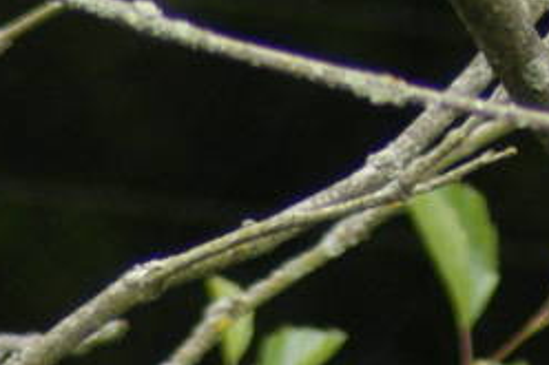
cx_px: 682
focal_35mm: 2899
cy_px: -773
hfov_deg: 0.7
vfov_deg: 0.5
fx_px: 44179
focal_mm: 300
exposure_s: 1/160
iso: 400
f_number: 5.6
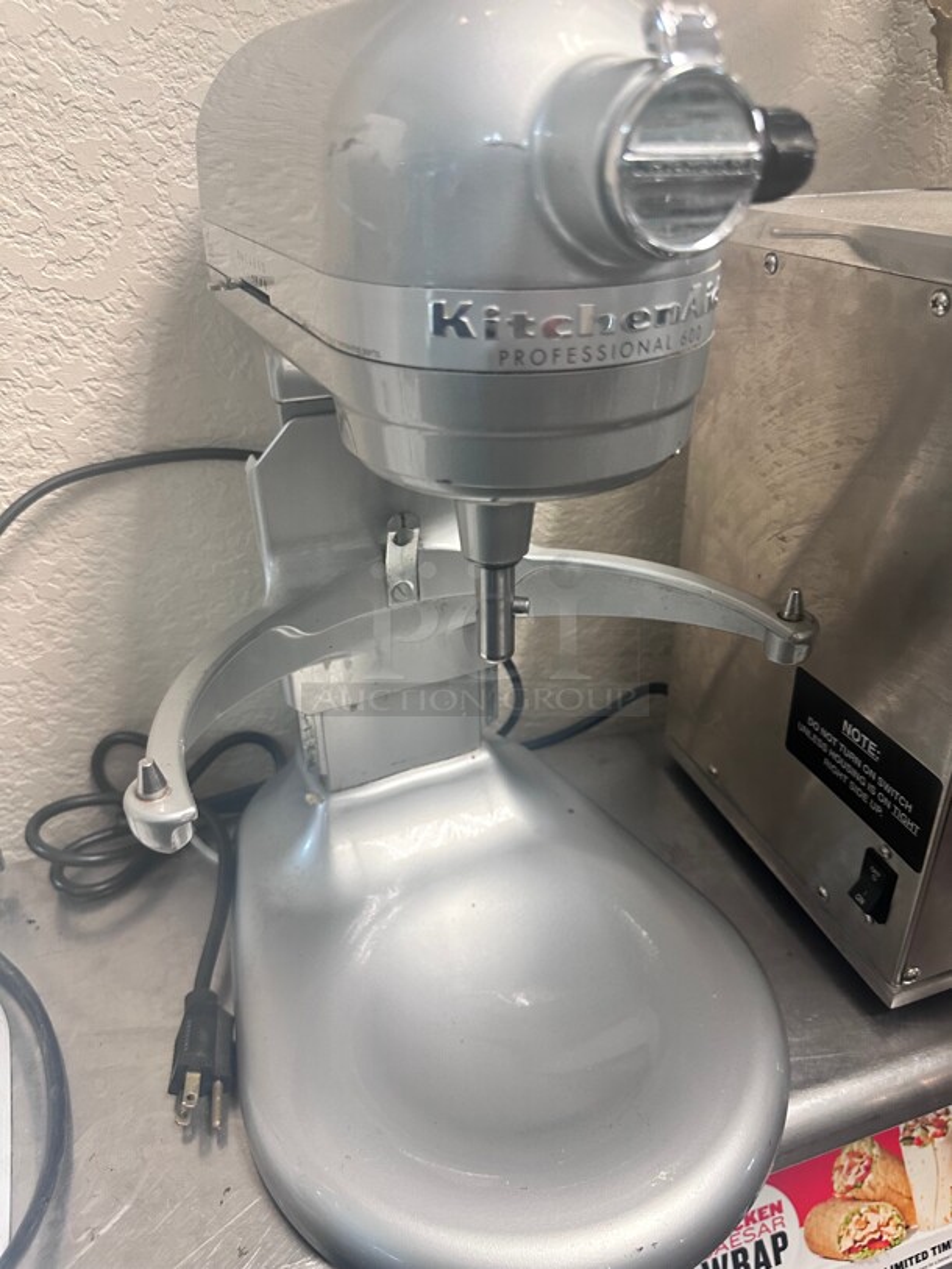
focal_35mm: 24
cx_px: 476
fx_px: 880
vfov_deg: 71.6
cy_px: 634
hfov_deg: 56.8
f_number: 1.78
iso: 320
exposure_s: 1/60
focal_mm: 6.86
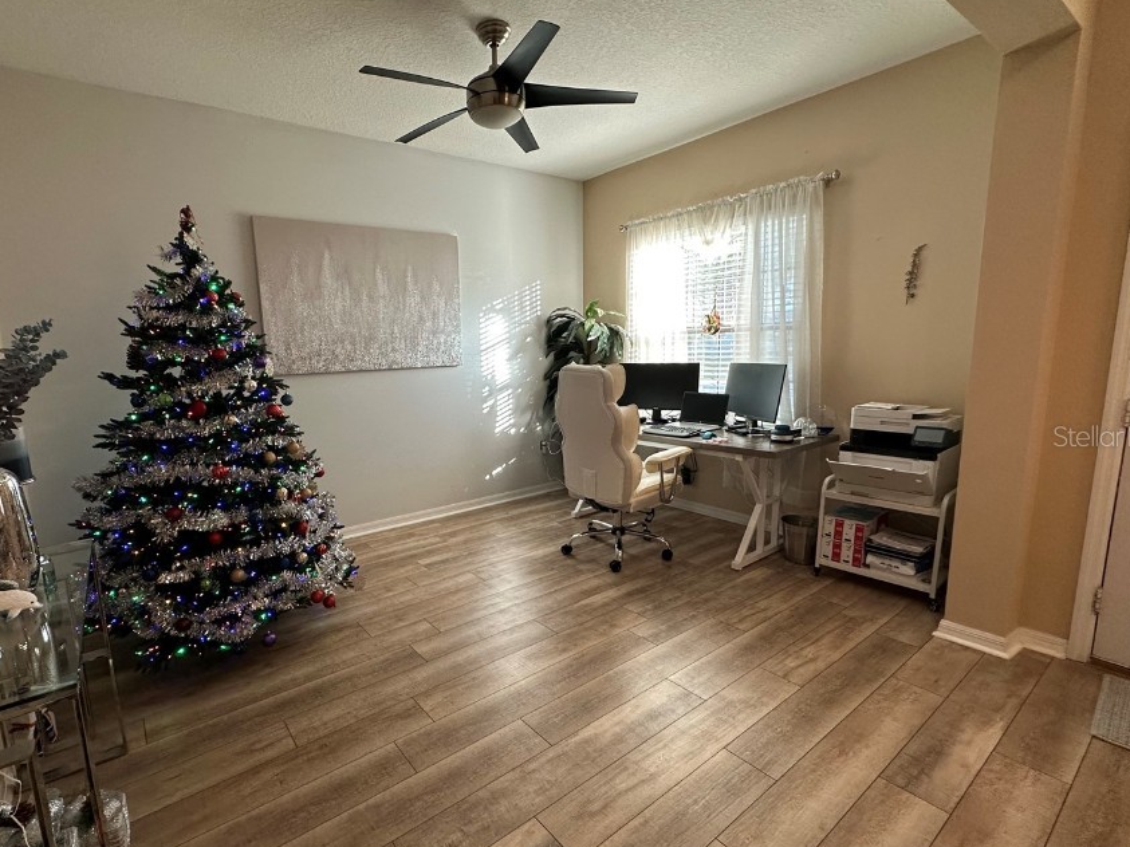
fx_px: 555
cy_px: 436
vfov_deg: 74.7
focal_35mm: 17
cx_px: 493
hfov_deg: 90.6
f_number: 2.2
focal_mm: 2.22
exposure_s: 1/120
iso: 200
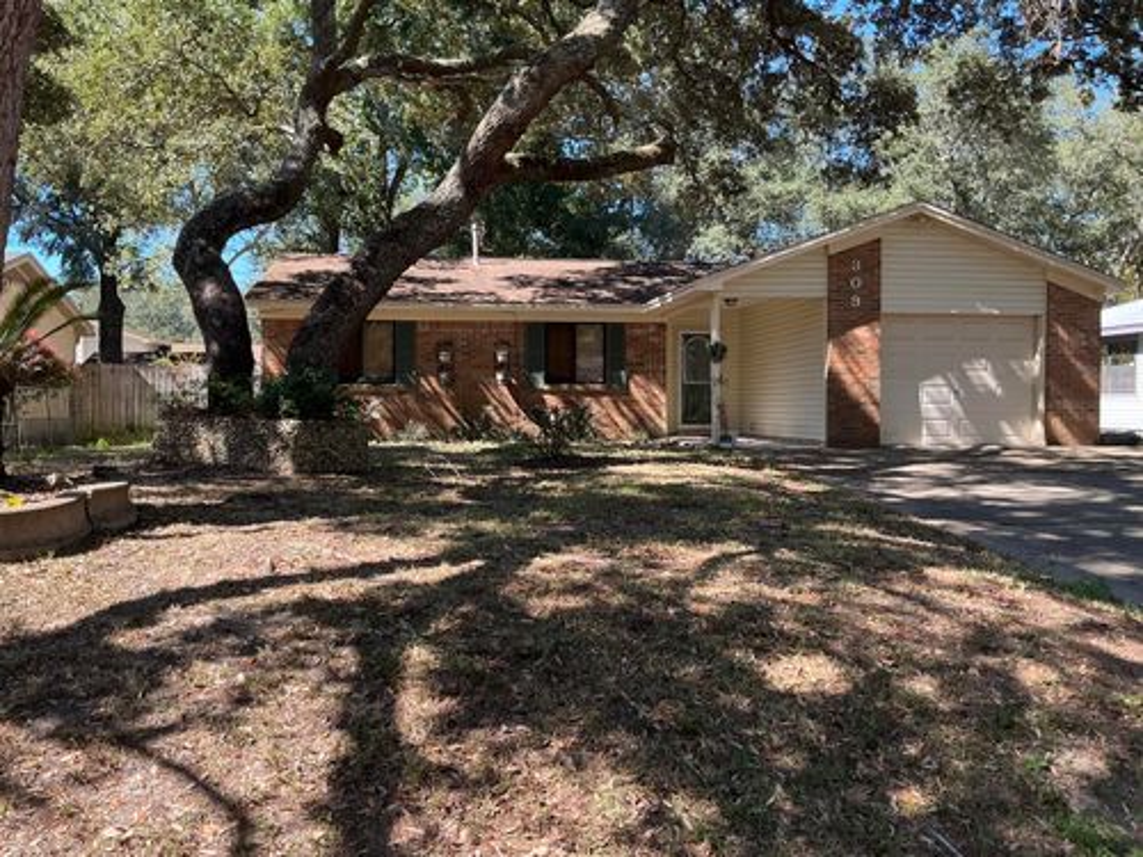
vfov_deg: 49.7
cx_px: 572
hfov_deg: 63.4
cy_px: 428
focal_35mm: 28
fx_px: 925
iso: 20
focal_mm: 3
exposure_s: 1/238
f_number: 1.8
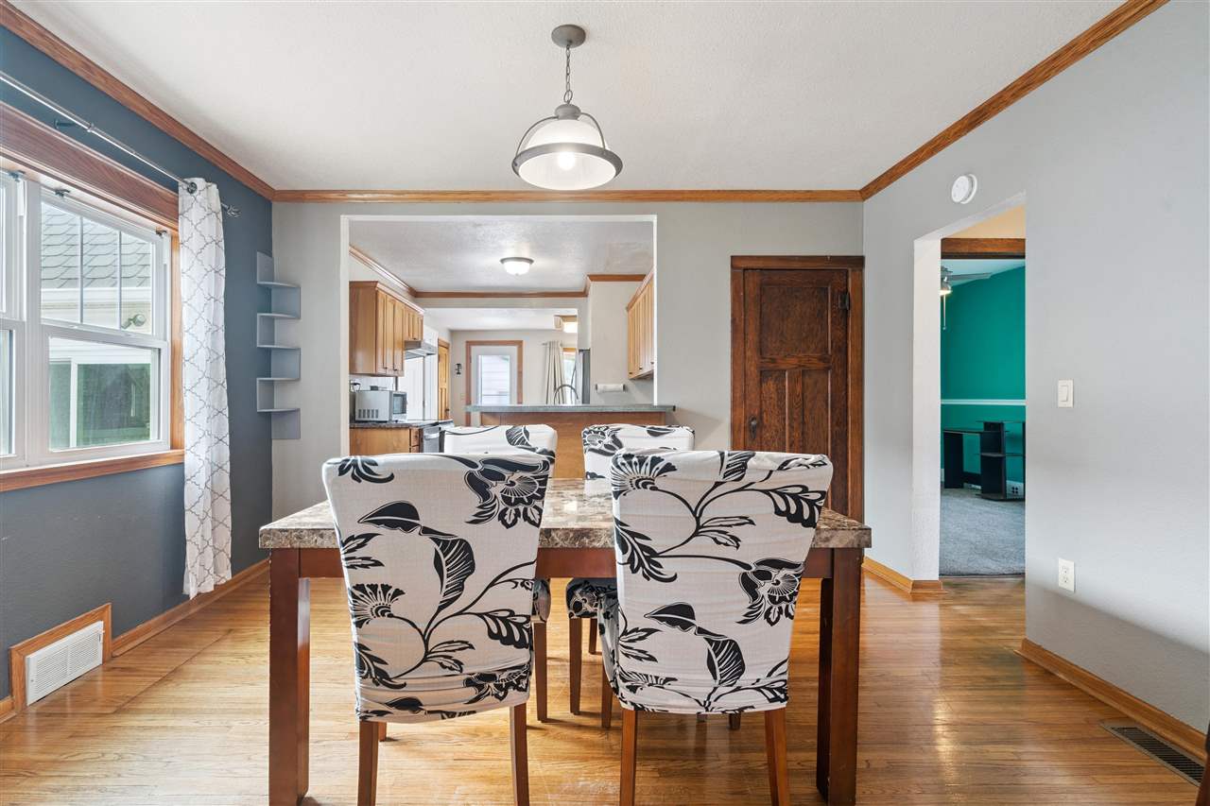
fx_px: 538
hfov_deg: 96.7
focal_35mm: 16
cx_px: 605
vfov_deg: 73.7
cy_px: 403
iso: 400
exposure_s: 1/2.5
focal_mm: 16
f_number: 10
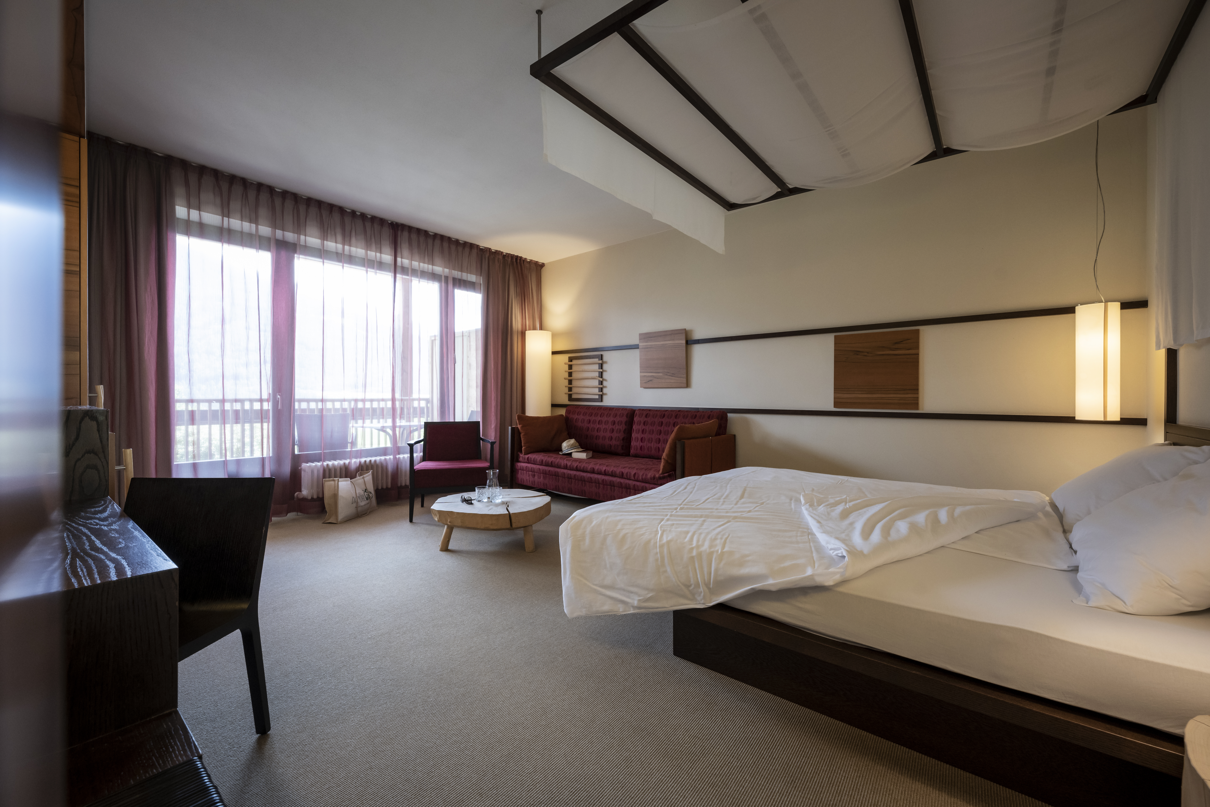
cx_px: 605
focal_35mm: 14
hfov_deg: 104.3
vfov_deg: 81.2
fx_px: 471
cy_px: 404
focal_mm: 14
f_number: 7.1
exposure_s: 1/50
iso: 640
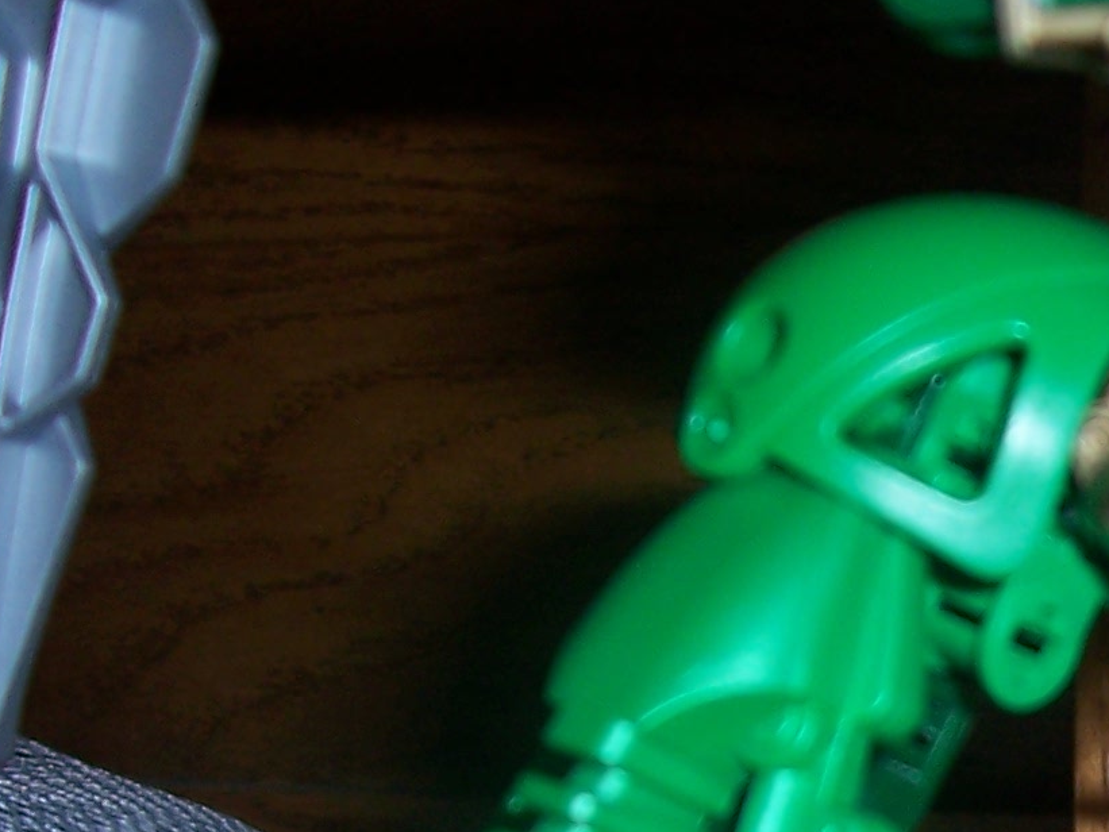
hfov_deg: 17.8
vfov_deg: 13.6
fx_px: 3396
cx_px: 1258
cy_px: 989
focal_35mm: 106
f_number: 2.7
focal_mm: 5.6
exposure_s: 1/60
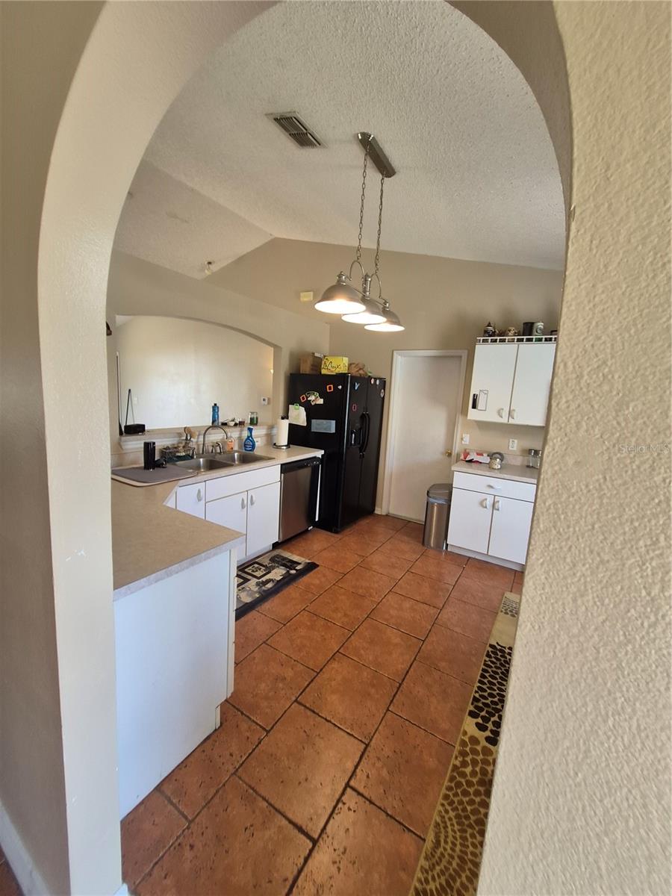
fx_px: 336
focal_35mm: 13
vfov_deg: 106.2
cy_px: 448
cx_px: 336
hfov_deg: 89.9
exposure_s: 1/60
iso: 80
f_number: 2.2
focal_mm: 1.74
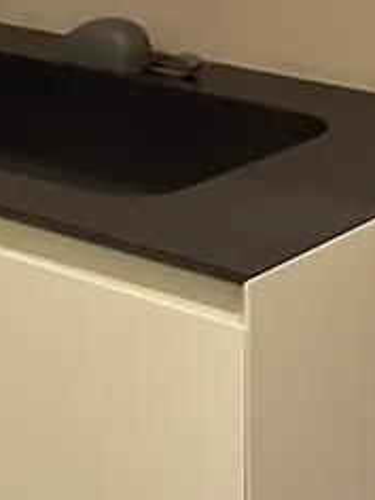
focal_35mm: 119
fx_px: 1719
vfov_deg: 15.7
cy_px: -150
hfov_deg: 12.3
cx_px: 4
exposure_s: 1/50
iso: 125
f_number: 1.6
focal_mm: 5.1
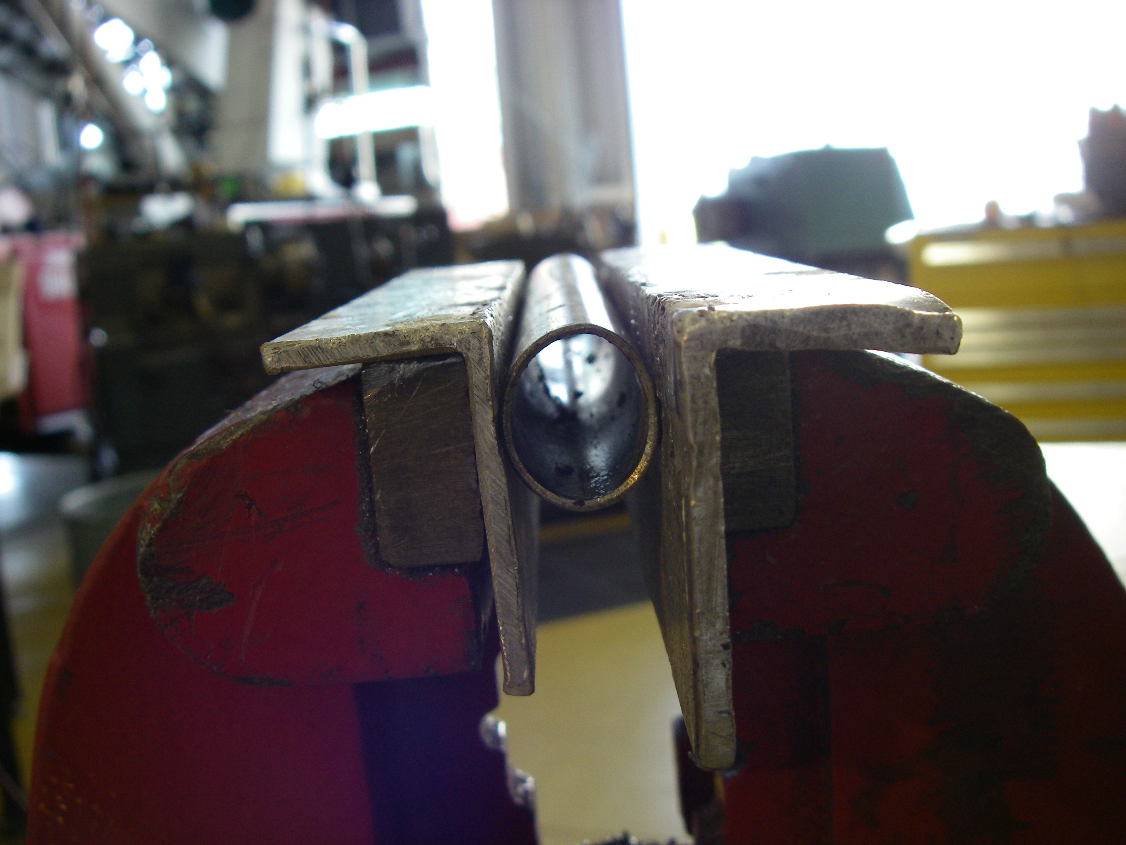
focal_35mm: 38
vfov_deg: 37.7
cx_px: 563
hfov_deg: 49.0
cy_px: 422
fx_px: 1236
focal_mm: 6.3
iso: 160
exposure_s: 1/50
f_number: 3.3
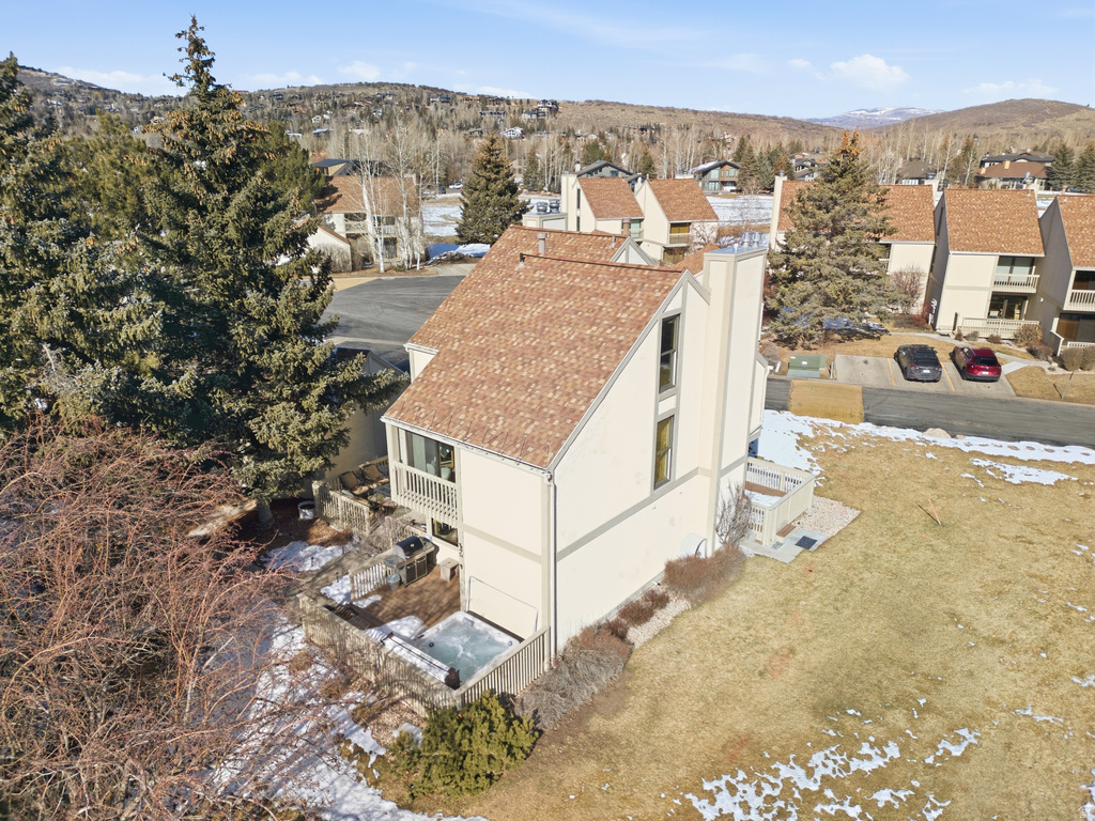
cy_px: 410
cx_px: 548
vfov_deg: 56.8
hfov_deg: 71.6
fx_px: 759
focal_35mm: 24
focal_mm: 6.7
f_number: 1.7
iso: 200
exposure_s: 1/2000
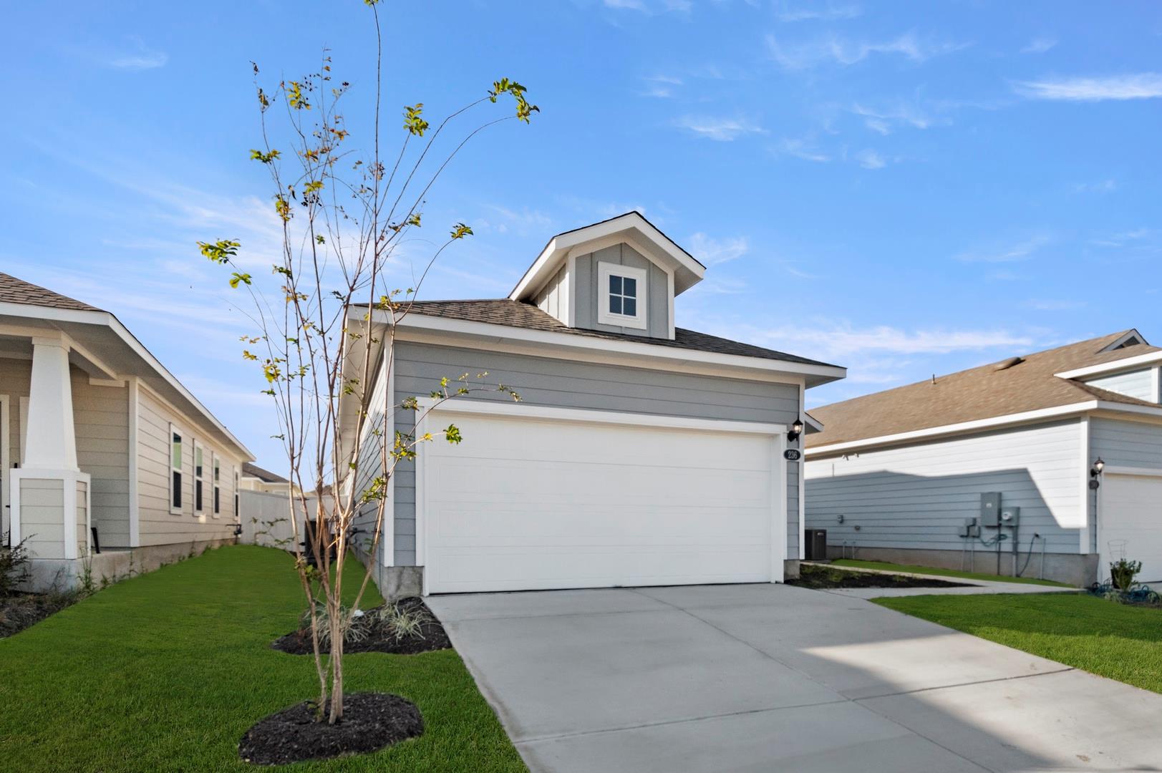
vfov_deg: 36.8
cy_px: 386
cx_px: 581
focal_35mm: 36
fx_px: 1161
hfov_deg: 53.2
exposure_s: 1/1250
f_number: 8
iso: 400
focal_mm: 24
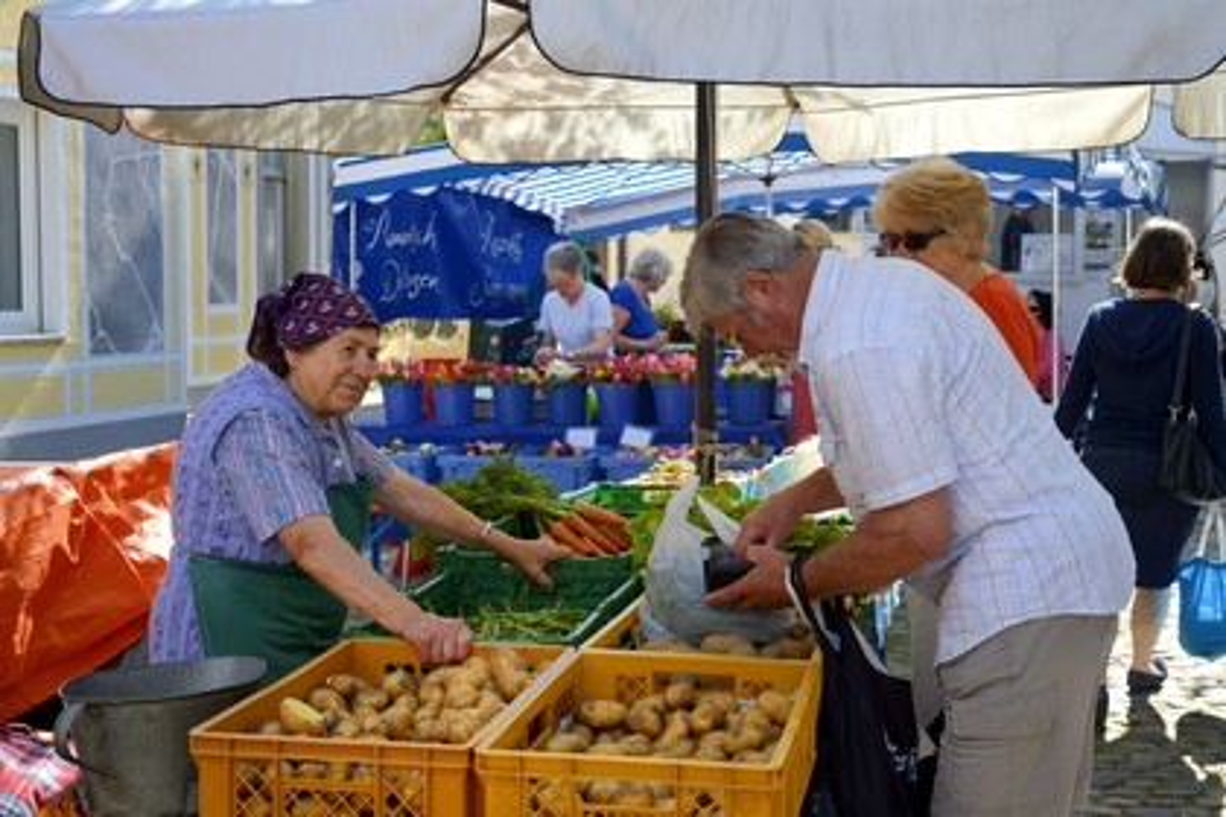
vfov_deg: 28.1
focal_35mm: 48
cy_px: 408
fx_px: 1635
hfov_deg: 41.1
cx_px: 613
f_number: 6.3
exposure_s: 1/250
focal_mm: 48
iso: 200
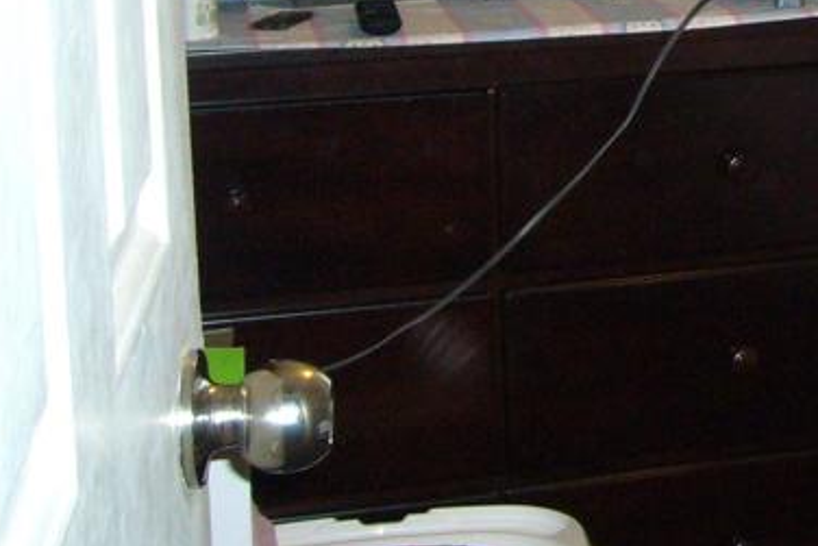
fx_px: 2318
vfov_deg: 13.0
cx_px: 1044
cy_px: -131
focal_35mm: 102
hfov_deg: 18.7
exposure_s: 1/30
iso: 200
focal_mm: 6
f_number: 2.9
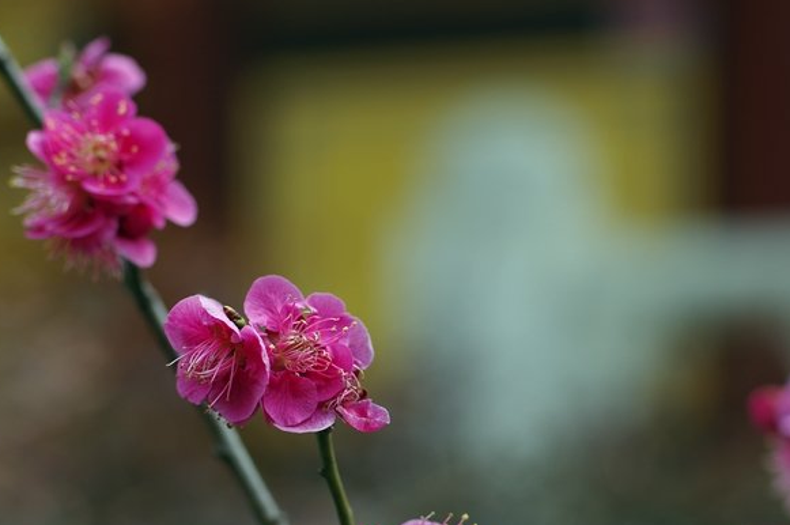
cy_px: 341
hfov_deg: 16.1
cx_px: 461
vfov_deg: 10.8
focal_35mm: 127
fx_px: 2784
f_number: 3.2
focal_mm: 55
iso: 100
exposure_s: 1/500
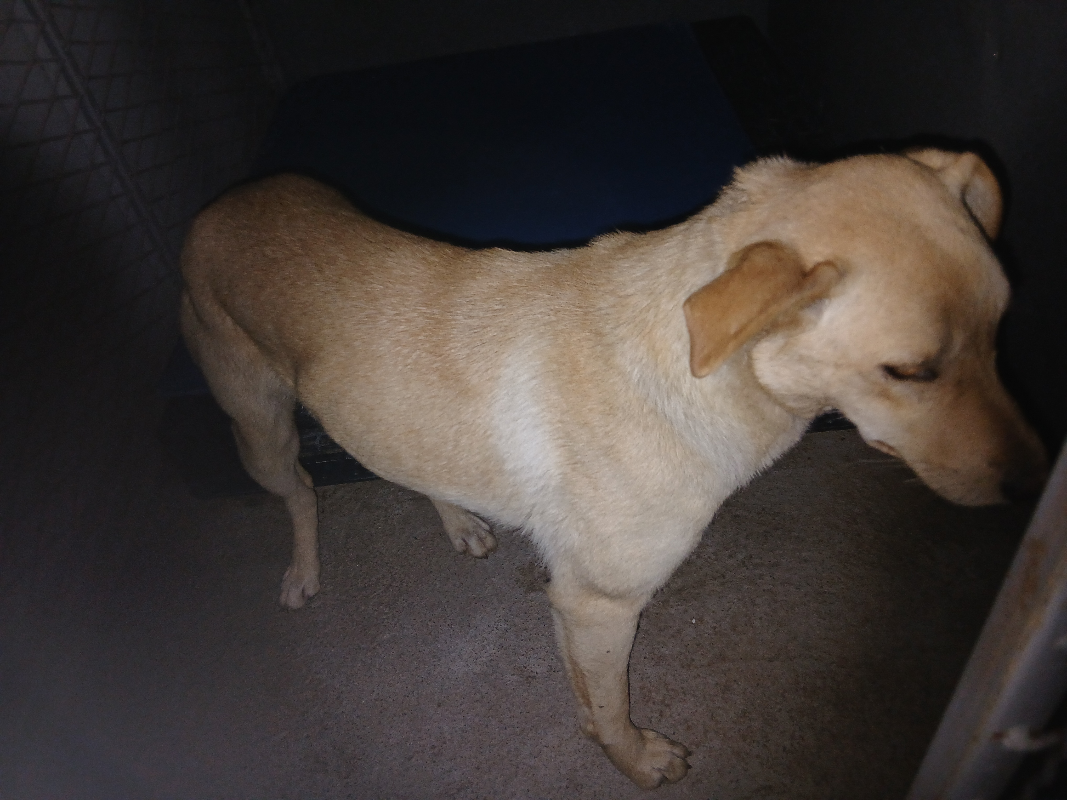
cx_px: 534
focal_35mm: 26
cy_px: 400
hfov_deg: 67.3
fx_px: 801
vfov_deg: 53.1
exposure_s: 1/50
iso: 160
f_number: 1.8
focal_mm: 3.98
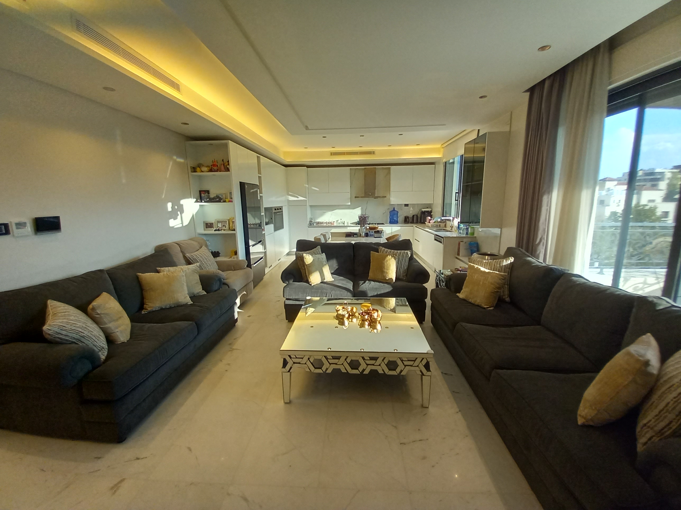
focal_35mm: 13
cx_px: 340
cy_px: 255
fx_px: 256
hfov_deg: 106.2
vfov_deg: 89.9
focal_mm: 1.13
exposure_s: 1/100
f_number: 2.2
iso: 80
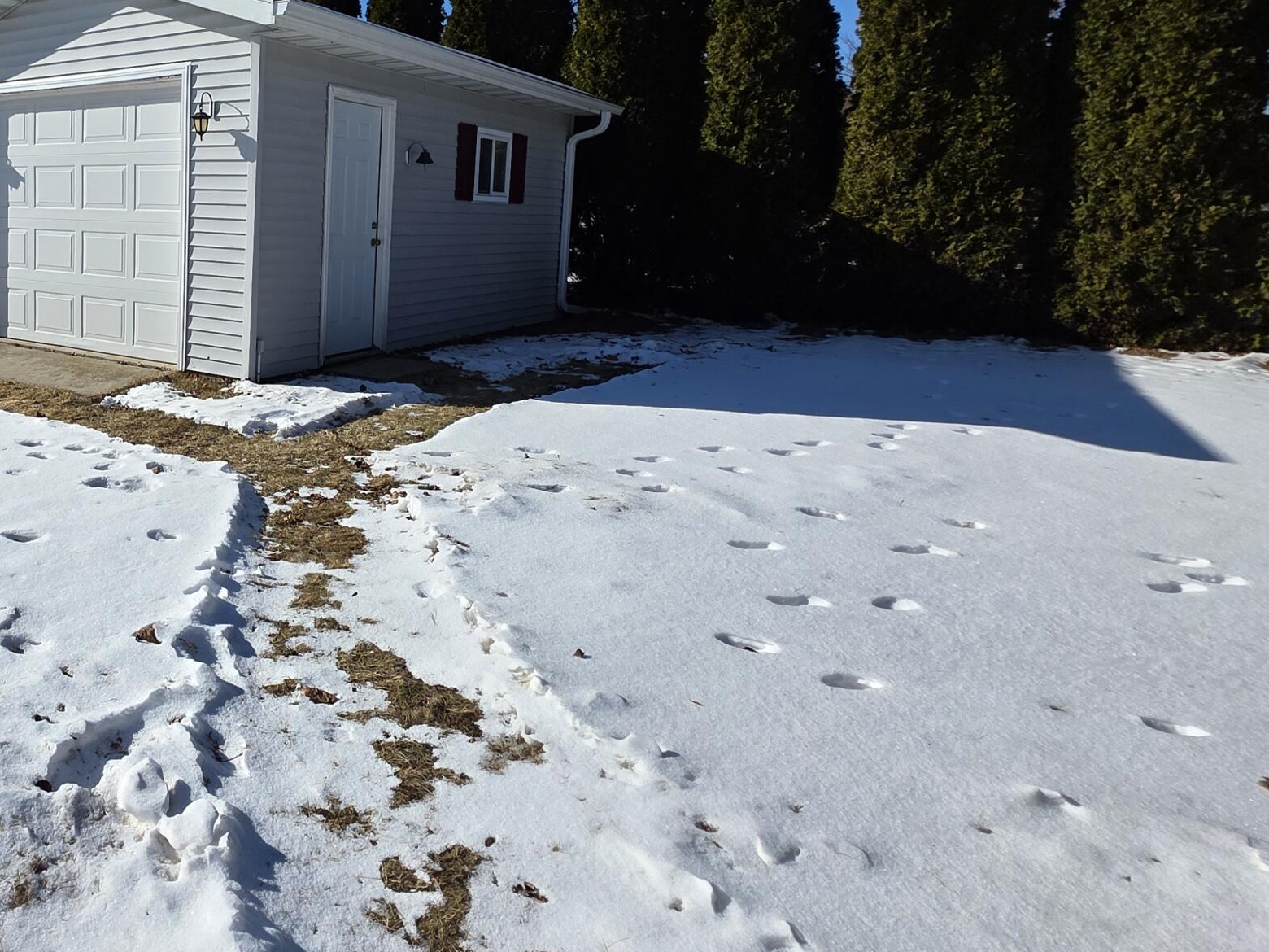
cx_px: 164
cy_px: 305
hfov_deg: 60.5
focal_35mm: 25
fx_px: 916
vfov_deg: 53.6
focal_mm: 2.2
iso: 40
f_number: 1.9
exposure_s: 1/4518
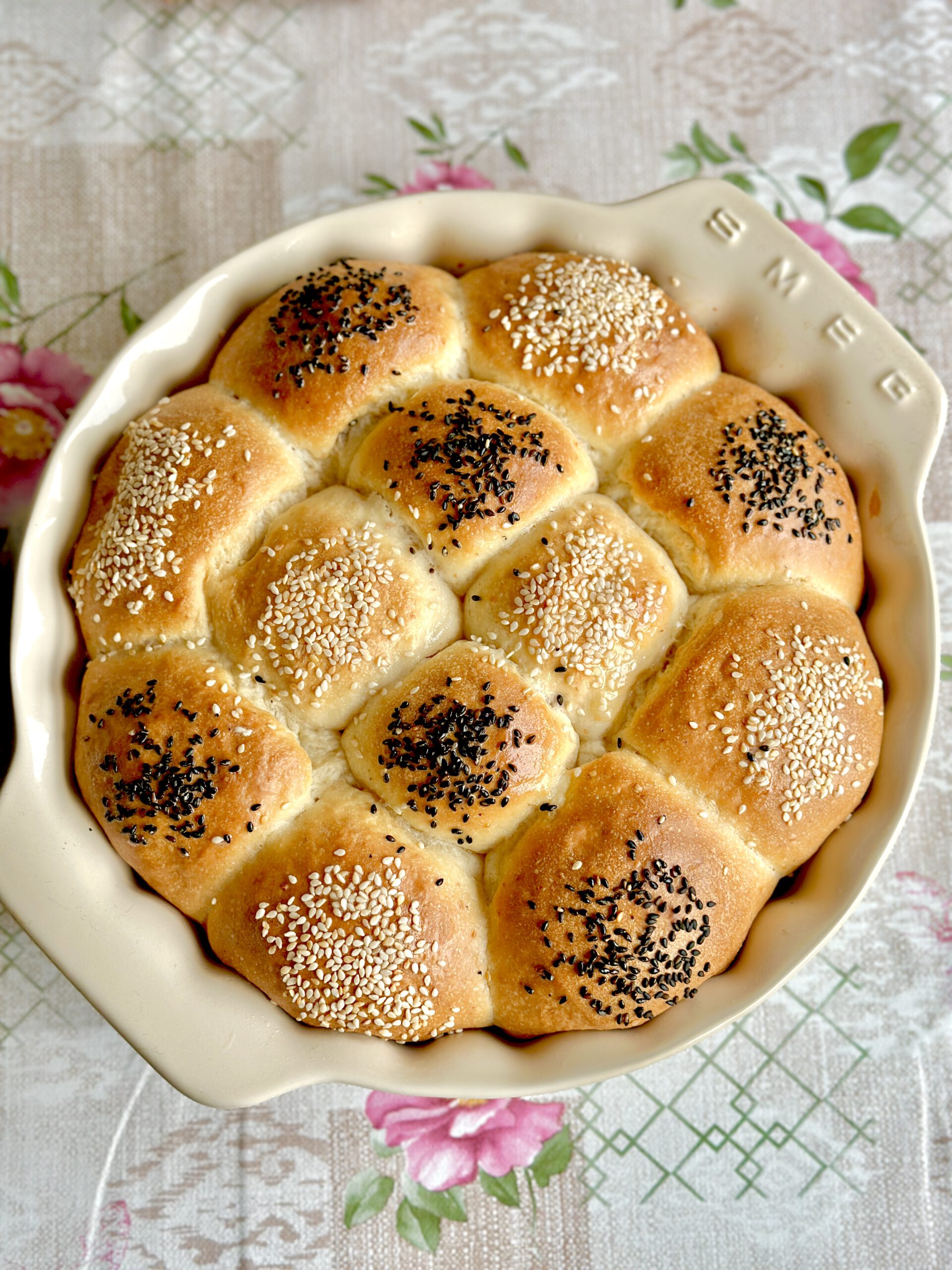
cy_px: 635
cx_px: 476
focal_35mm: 48
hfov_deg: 30.3
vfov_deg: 39.7
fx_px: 1760
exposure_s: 1/237
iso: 80
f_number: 1.78
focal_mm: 6.86
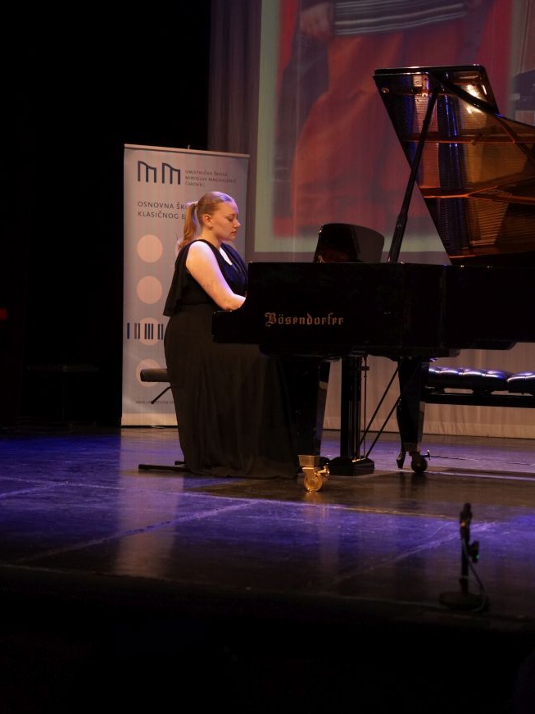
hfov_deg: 18.0
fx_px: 1690
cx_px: 266
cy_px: 330
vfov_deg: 23.8
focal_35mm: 82
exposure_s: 1/160
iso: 2000
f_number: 2.8
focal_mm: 50
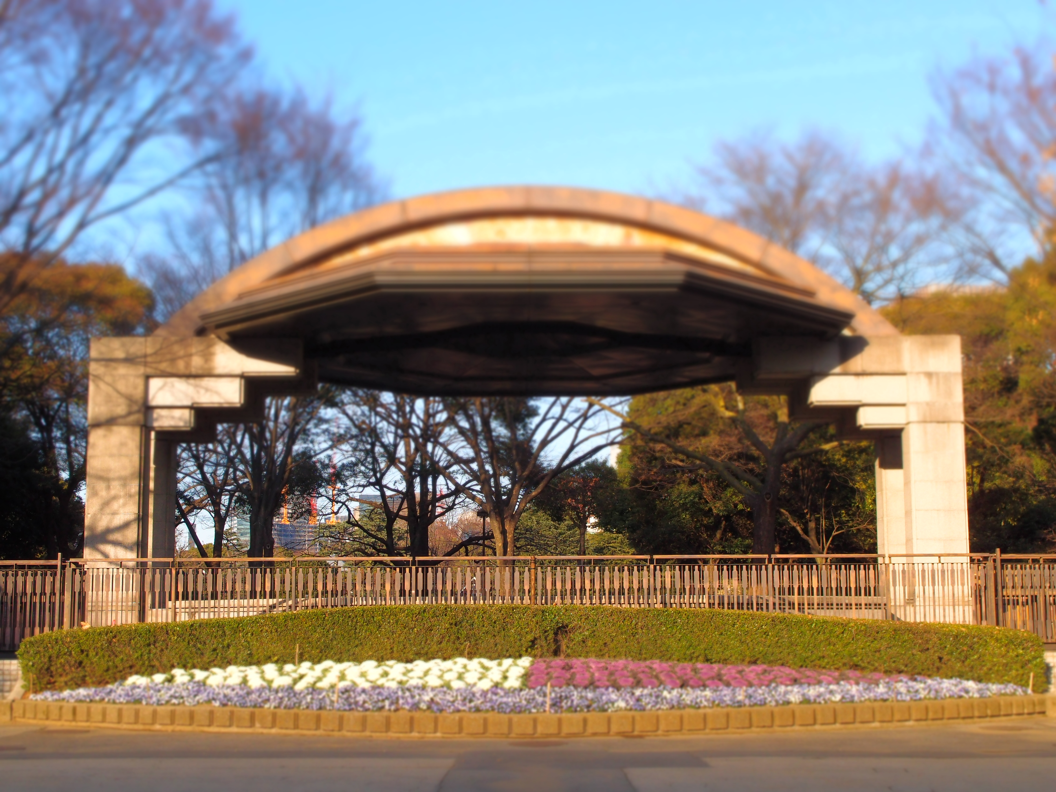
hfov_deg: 41.2
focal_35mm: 46
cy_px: 396
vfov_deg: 31.5
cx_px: 528
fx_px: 1403
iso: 100
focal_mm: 9.87
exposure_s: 1/500
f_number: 3.5
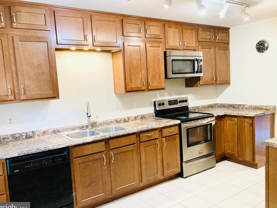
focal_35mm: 29
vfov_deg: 48.2
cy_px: 106
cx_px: 139
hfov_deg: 61.7
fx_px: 232
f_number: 1.8
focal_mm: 3.99
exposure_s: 1/60
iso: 200
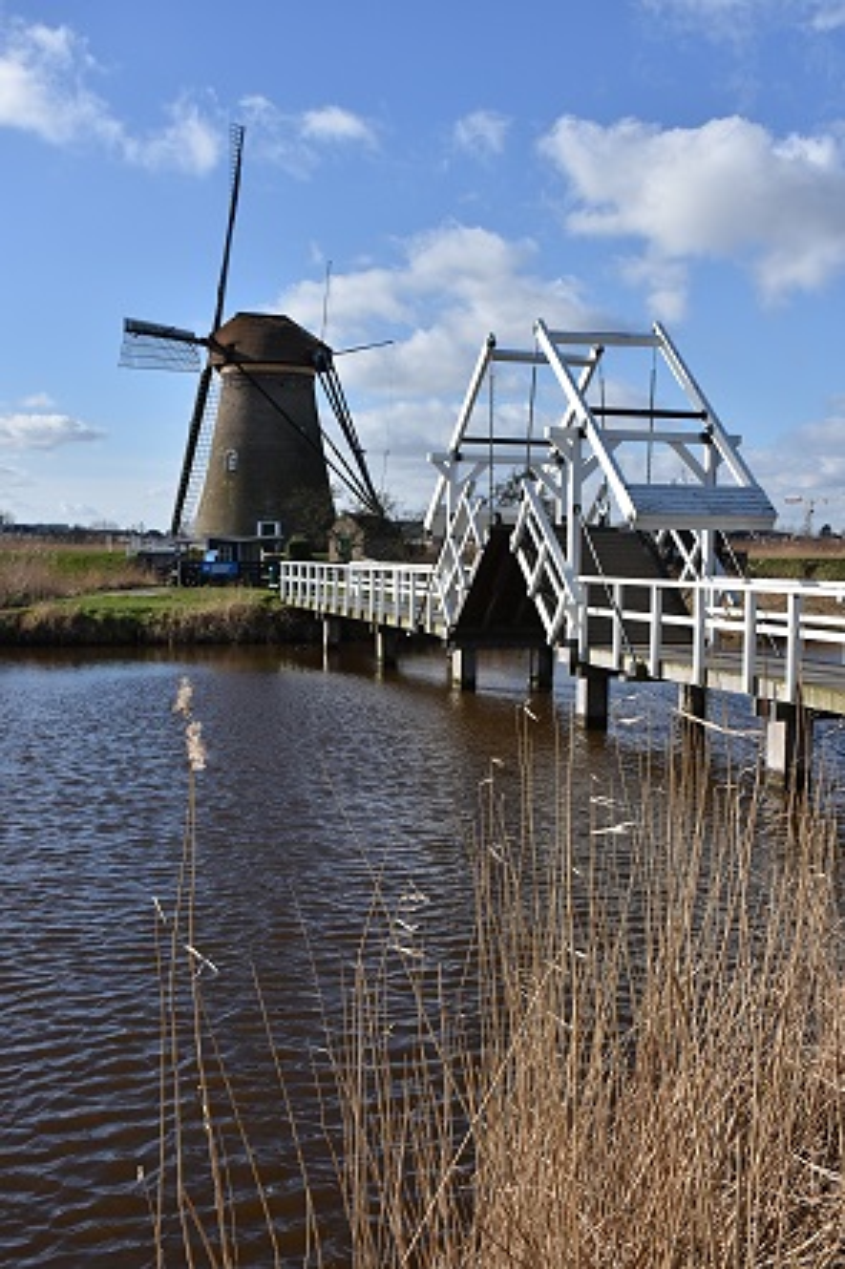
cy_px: 634
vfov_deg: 49.6
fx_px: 1374
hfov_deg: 34.2
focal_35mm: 39
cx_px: 422
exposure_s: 1/1000
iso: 200
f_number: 8
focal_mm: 26
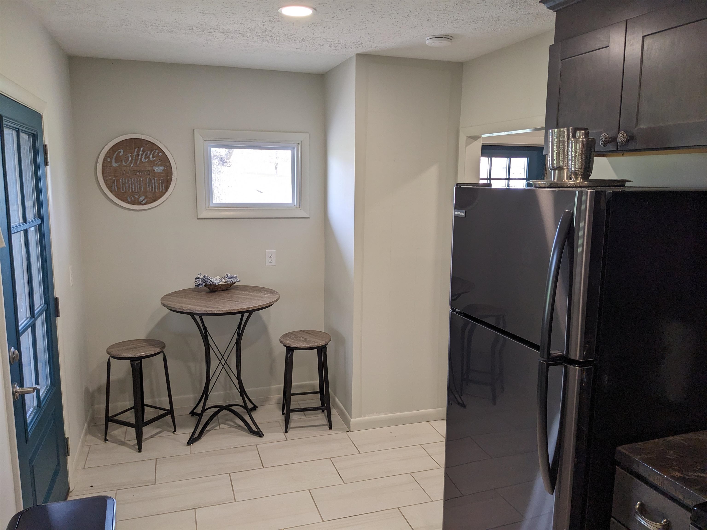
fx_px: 551
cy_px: 265
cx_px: 354
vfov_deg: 51.4
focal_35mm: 27
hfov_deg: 65.3
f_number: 1.73
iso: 88
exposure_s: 1/120
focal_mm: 4.38
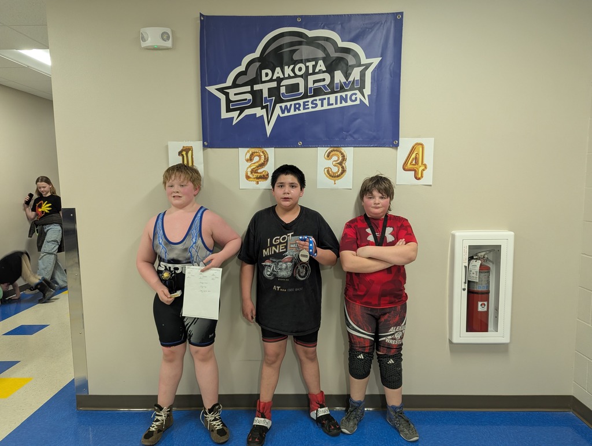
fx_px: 411
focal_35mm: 24
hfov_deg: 71.5
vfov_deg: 56.9
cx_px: 296
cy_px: 223
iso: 118
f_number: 1.85
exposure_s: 1/40
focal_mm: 6.81
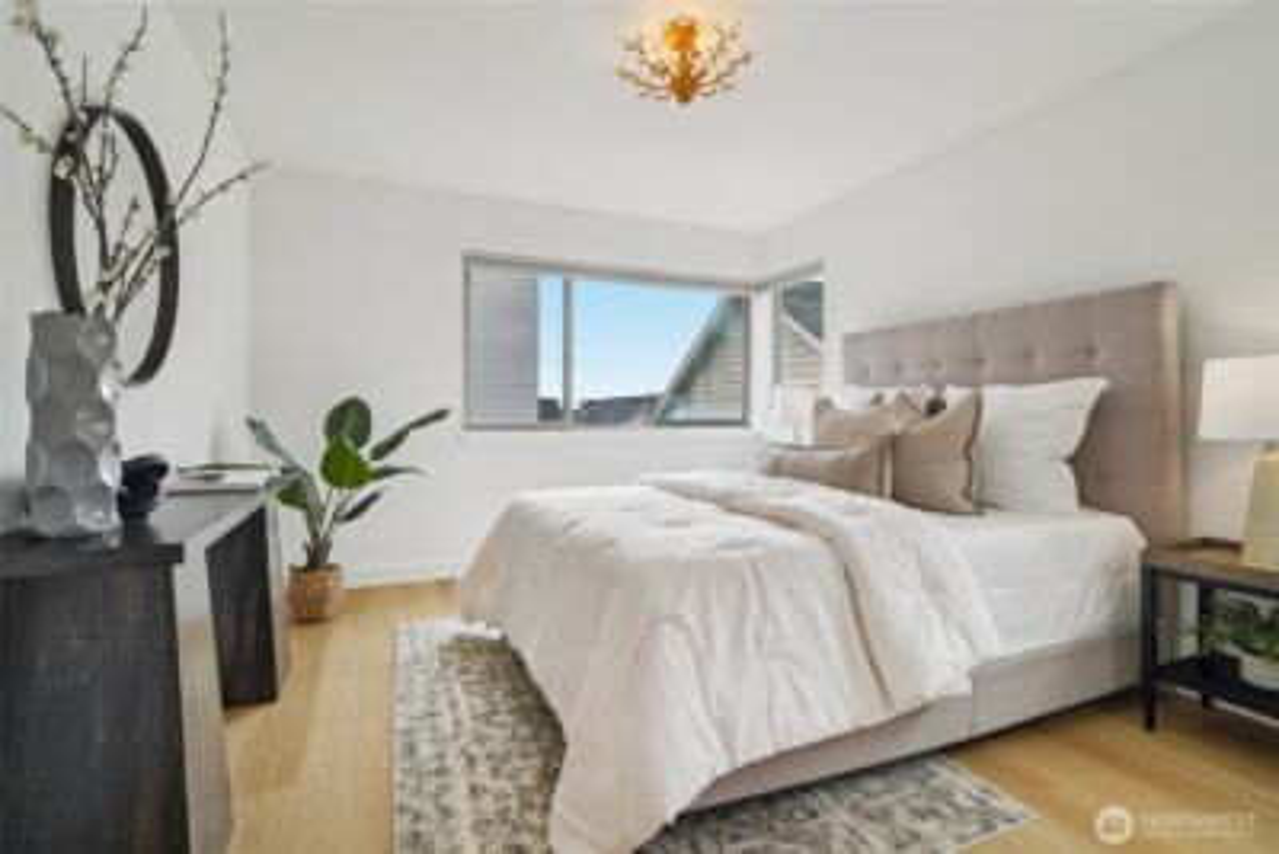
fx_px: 569
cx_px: 640
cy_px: 427
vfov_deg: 73.8
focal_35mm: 16
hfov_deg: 96.7
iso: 1600
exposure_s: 1/400
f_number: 8
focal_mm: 16
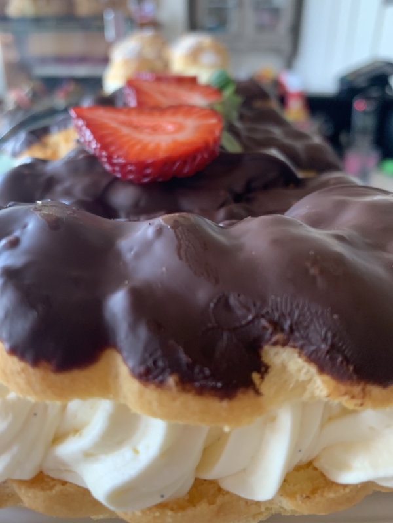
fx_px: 394
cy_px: 262
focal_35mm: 26
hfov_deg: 53.1
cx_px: 196
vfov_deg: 67.3
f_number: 1.8
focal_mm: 4.2
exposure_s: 1/50
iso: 200
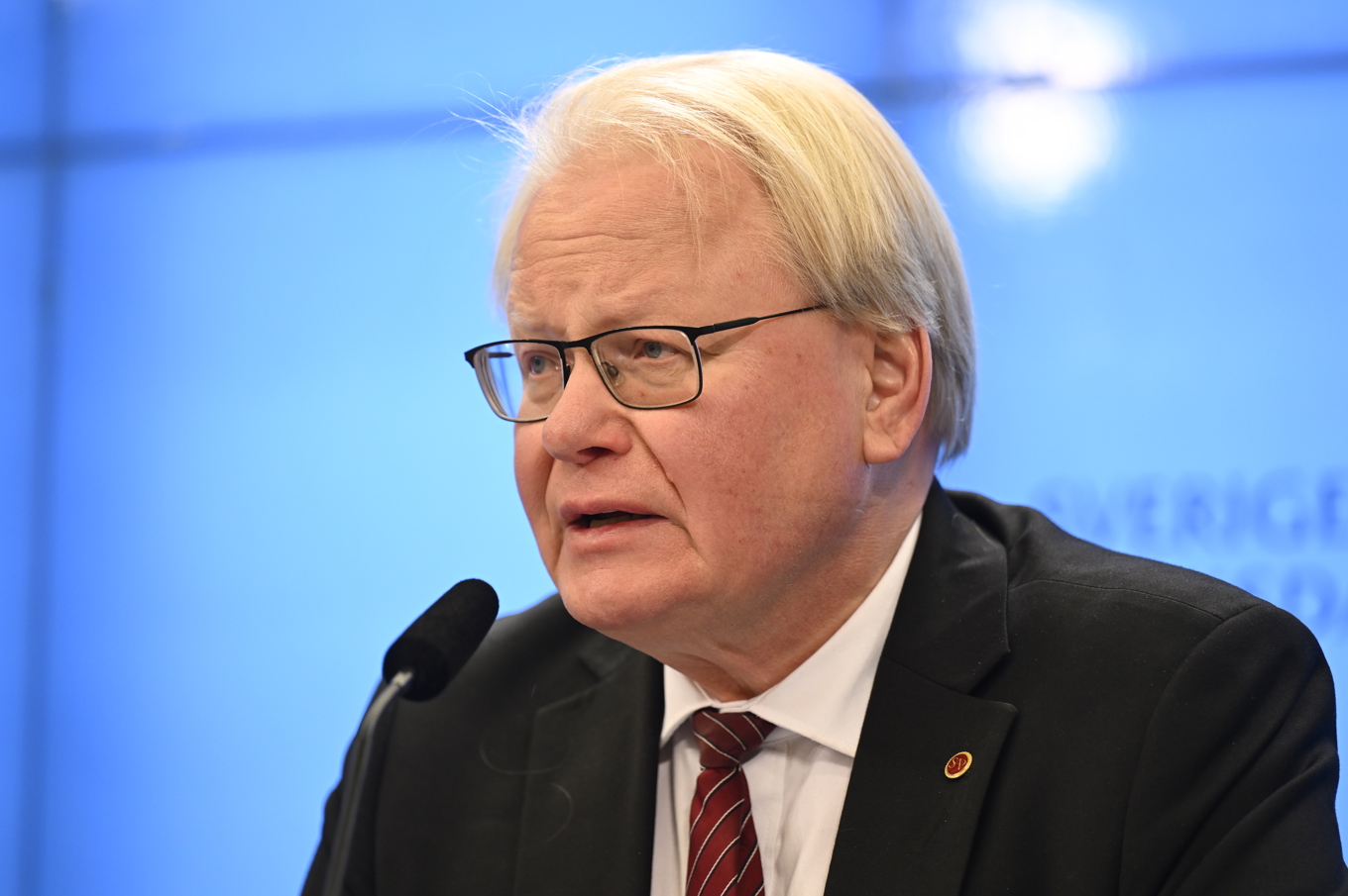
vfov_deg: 6.9
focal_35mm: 200
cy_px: 448
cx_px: 674
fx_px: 7484
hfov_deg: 10.3
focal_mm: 200
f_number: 2.8
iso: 800
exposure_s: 1/200
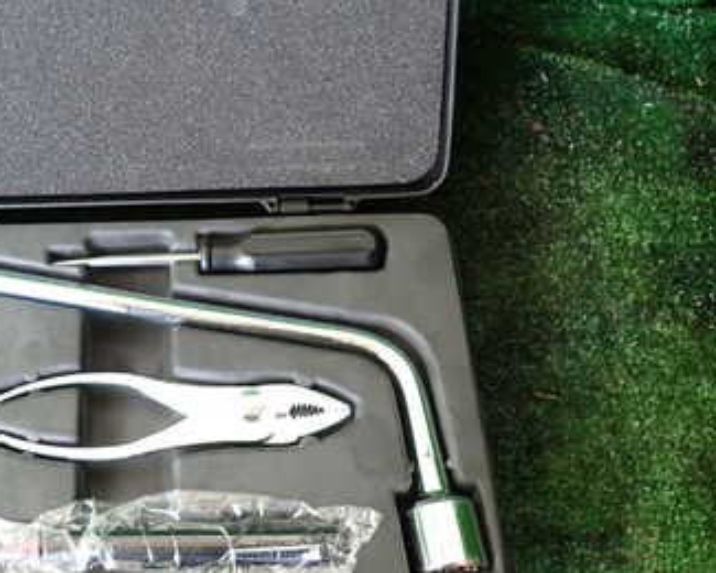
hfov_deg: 39.7
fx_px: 954
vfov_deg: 33.2
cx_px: 154
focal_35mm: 45
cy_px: 209
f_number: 2
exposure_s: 1/50
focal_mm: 4.5
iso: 200
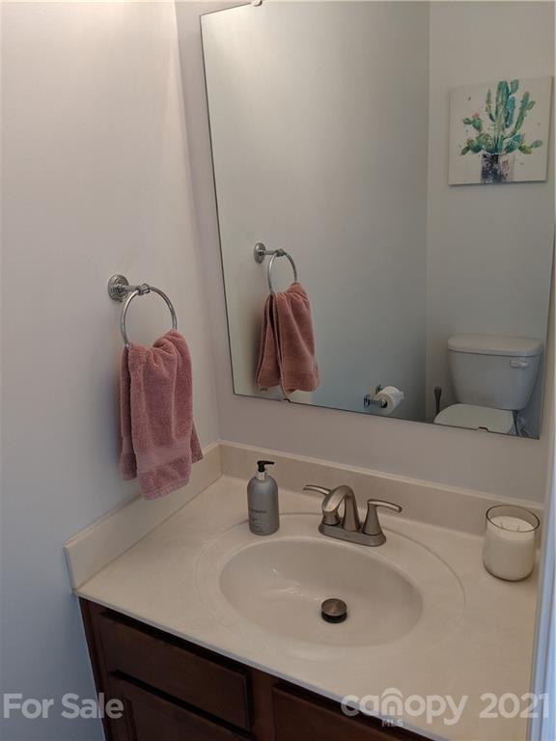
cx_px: 278
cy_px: 370
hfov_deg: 51.4
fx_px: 578
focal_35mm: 27
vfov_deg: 65.3
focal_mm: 4.44
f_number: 1.8
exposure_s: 1/120
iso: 66
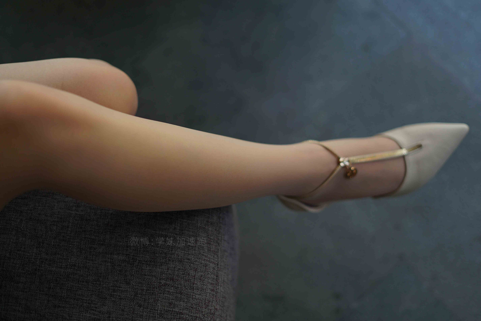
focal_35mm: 50
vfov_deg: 27.0
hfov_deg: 39.6
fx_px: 668
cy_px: 160
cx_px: 240
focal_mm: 50
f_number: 2
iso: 160
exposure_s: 1/125
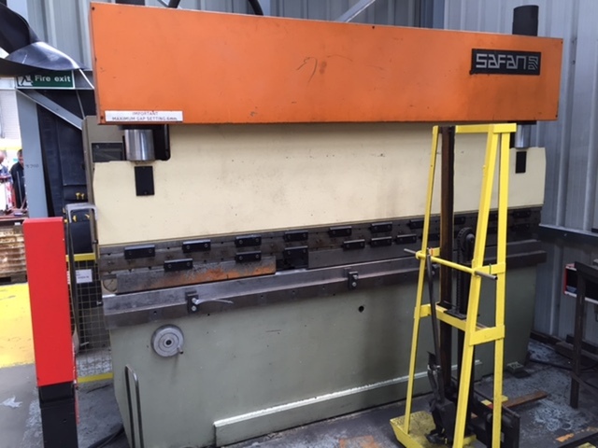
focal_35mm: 29
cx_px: 299
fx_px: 501
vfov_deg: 48.2
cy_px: 224
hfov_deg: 61.7
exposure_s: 1/40
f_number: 2.2
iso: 32
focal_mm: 4.15
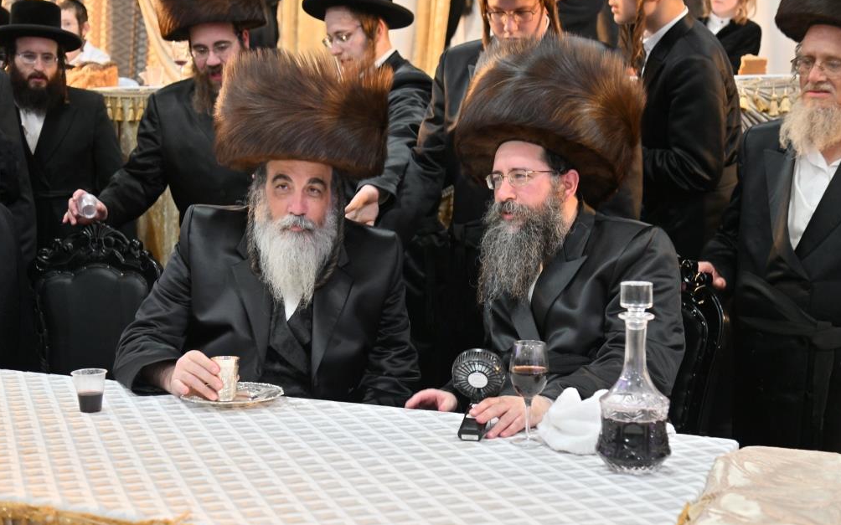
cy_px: 260
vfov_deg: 24.9
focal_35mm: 52
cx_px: 421
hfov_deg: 38.9
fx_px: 1192
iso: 1000
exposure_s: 1/200
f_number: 4
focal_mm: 50
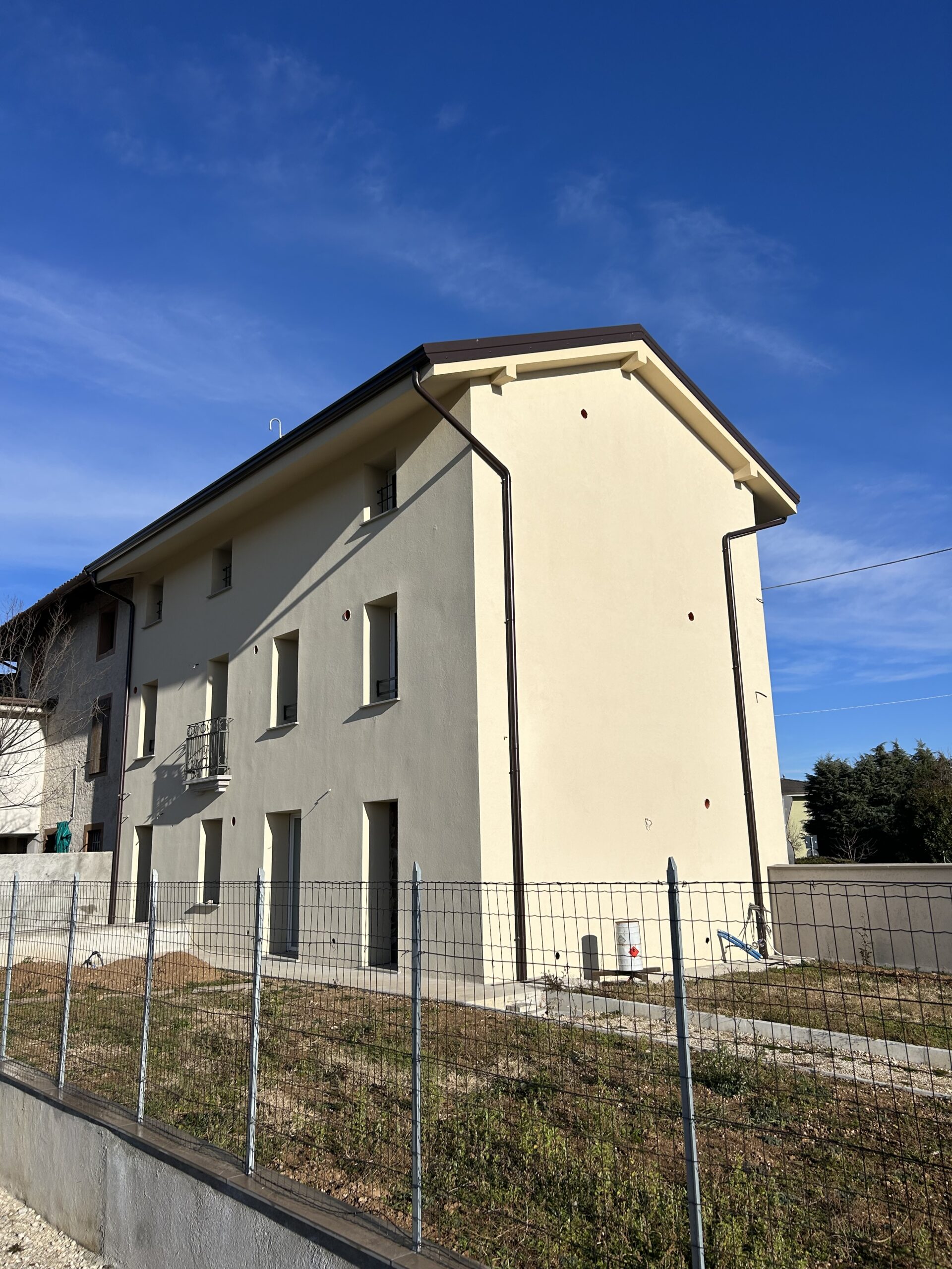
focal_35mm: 26
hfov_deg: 53.1
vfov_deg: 67.3
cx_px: 476
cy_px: 634
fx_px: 953
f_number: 1.5
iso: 50
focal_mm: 5.7
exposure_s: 1/8696
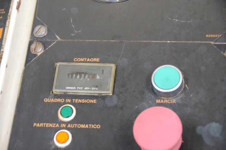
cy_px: 75
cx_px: 113
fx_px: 770
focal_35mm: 123
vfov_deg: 11.1
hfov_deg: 16.7
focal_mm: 82
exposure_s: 1/320
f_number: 5
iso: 6400
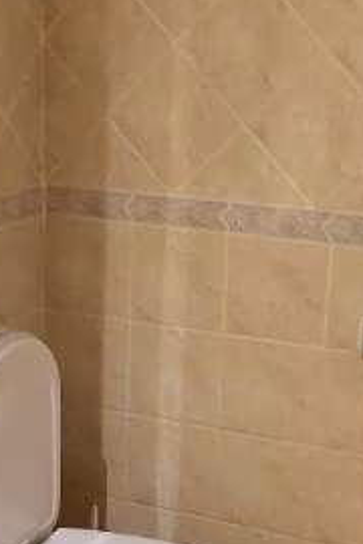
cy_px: 400
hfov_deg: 18.1
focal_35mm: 75
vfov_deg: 26.7
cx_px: 95
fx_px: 1134
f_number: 1.9
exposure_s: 1/25.1
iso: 160
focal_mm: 2.2
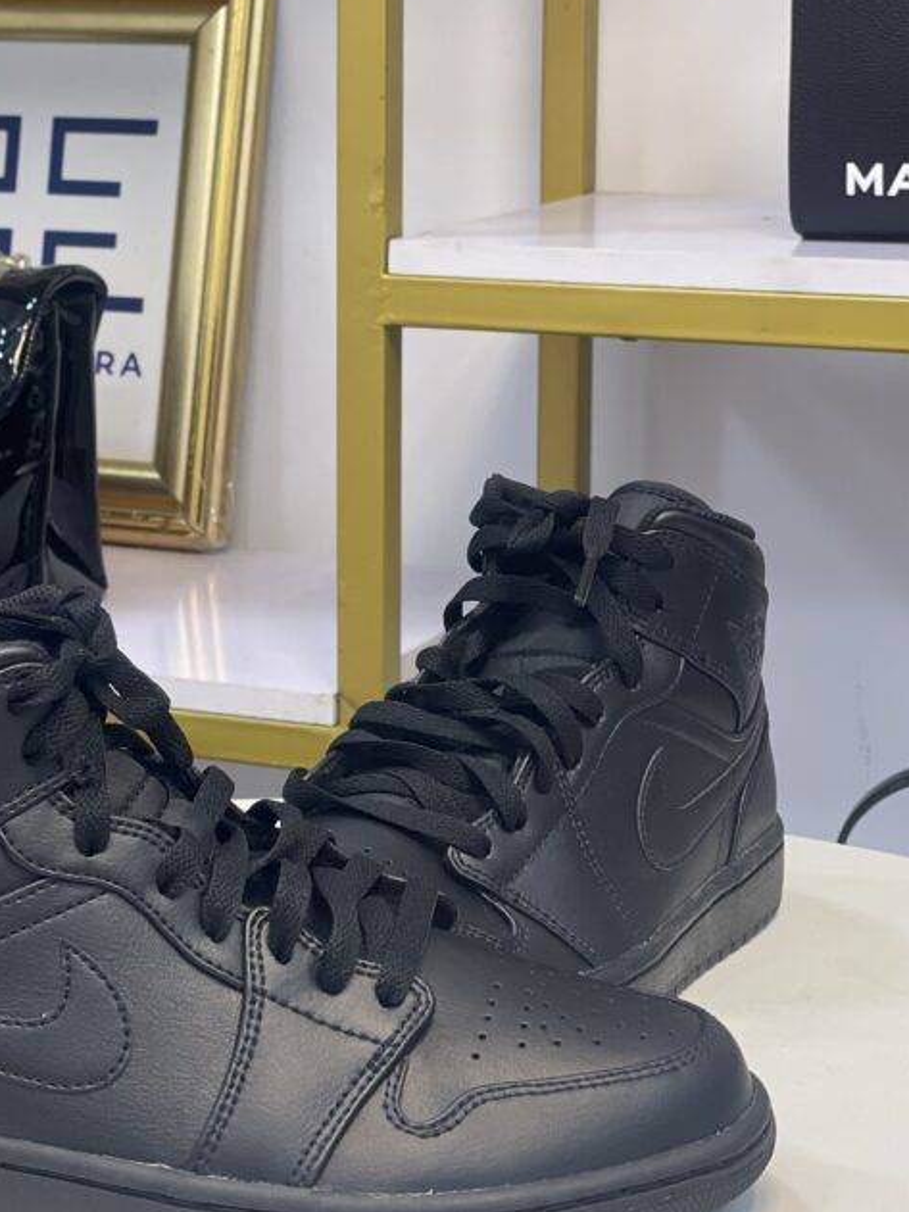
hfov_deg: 16.7
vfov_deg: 22.3
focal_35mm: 88
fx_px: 3082
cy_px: 564
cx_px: 269
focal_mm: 6
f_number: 2
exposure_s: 1/100
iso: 80
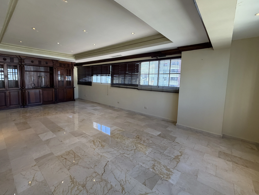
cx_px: 118
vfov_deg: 78.0
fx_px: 120
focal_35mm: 16
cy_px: 91
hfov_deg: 94.2
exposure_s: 1/120
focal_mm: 2.22
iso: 160
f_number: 2.2
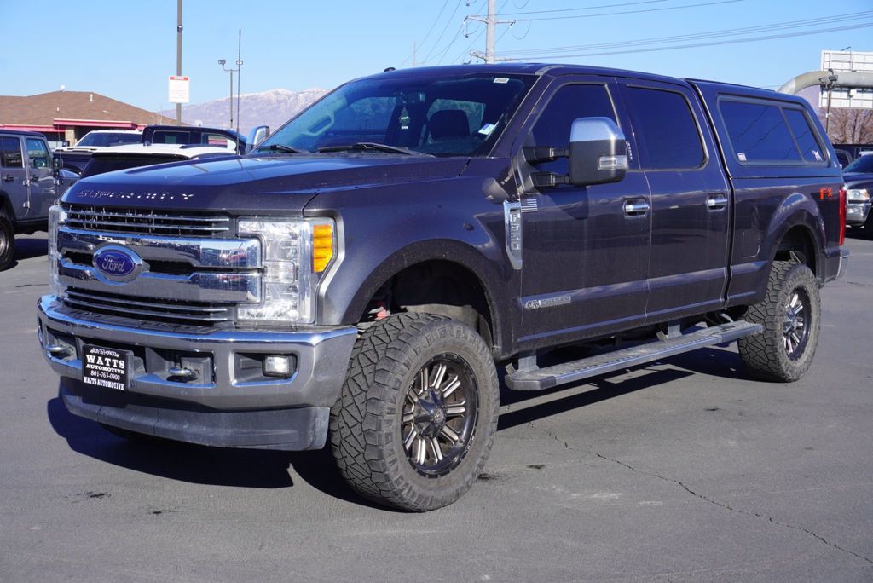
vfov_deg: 29.0
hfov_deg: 42.3
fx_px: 1128
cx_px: 436
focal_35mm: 46
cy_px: 292
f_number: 10
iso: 100
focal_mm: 31
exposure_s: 1/125
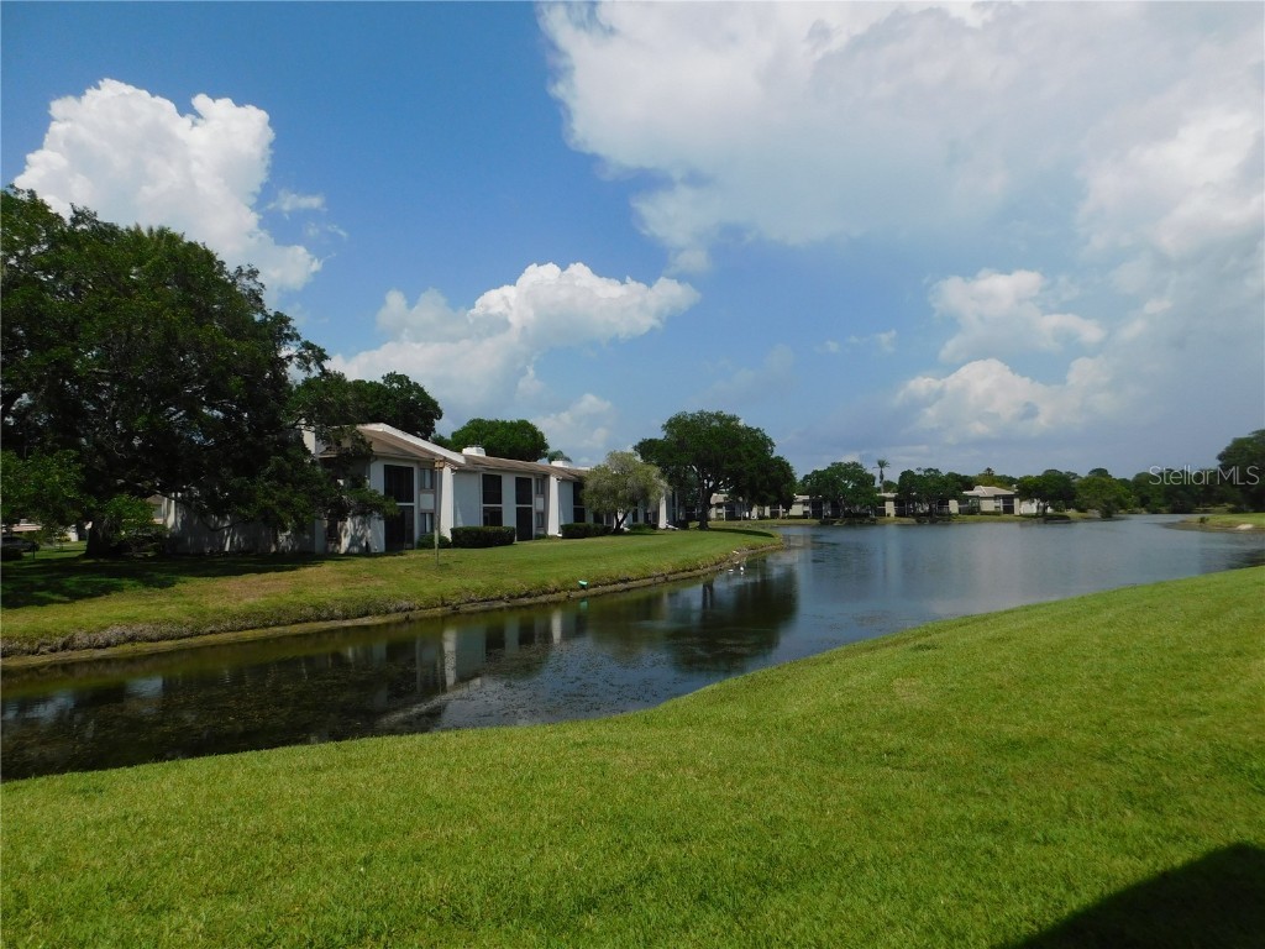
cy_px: 474
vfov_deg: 58.9
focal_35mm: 23
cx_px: 632
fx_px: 841
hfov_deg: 73.9
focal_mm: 4
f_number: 6
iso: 125
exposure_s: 1/1000
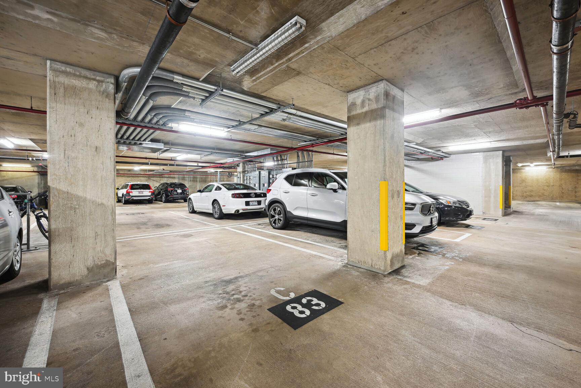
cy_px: 194
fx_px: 226
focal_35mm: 14
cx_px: 290
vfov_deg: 81.2
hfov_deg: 104.3
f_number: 9
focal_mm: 14
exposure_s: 1.3
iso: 200
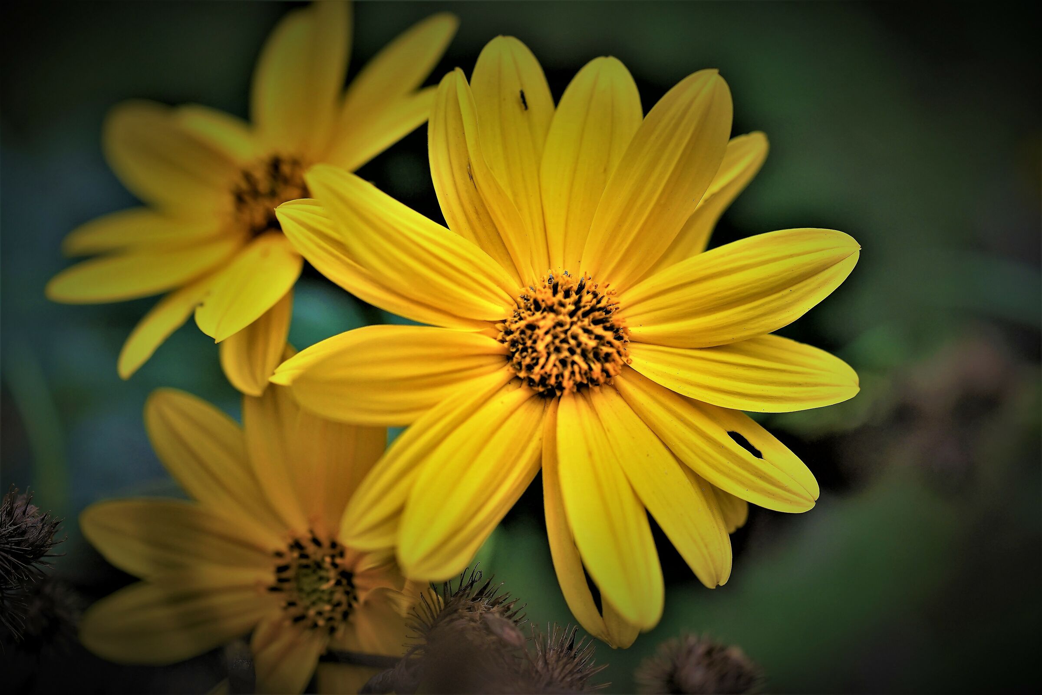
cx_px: 521
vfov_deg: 15.2
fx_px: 2605
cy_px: 348
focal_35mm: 90
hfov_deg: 22.6
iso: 400
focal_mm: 90
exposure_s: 1/400
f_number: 2.8
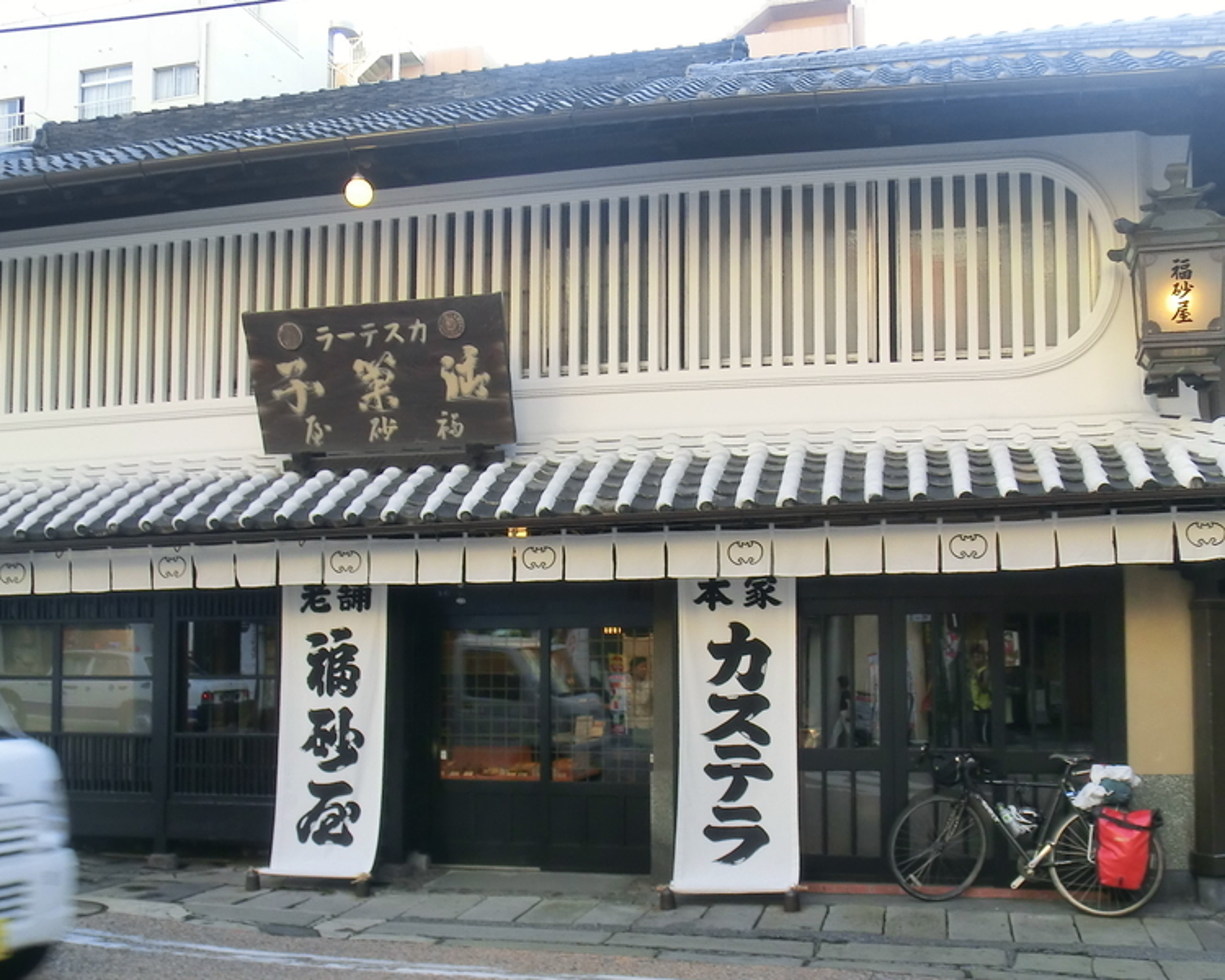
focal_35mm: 44
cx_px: 595
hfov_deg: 42.0
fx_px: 1595
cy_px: 591
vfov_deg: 34.0
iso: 80
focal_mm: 5.86
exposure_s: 1/60
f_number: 3.7
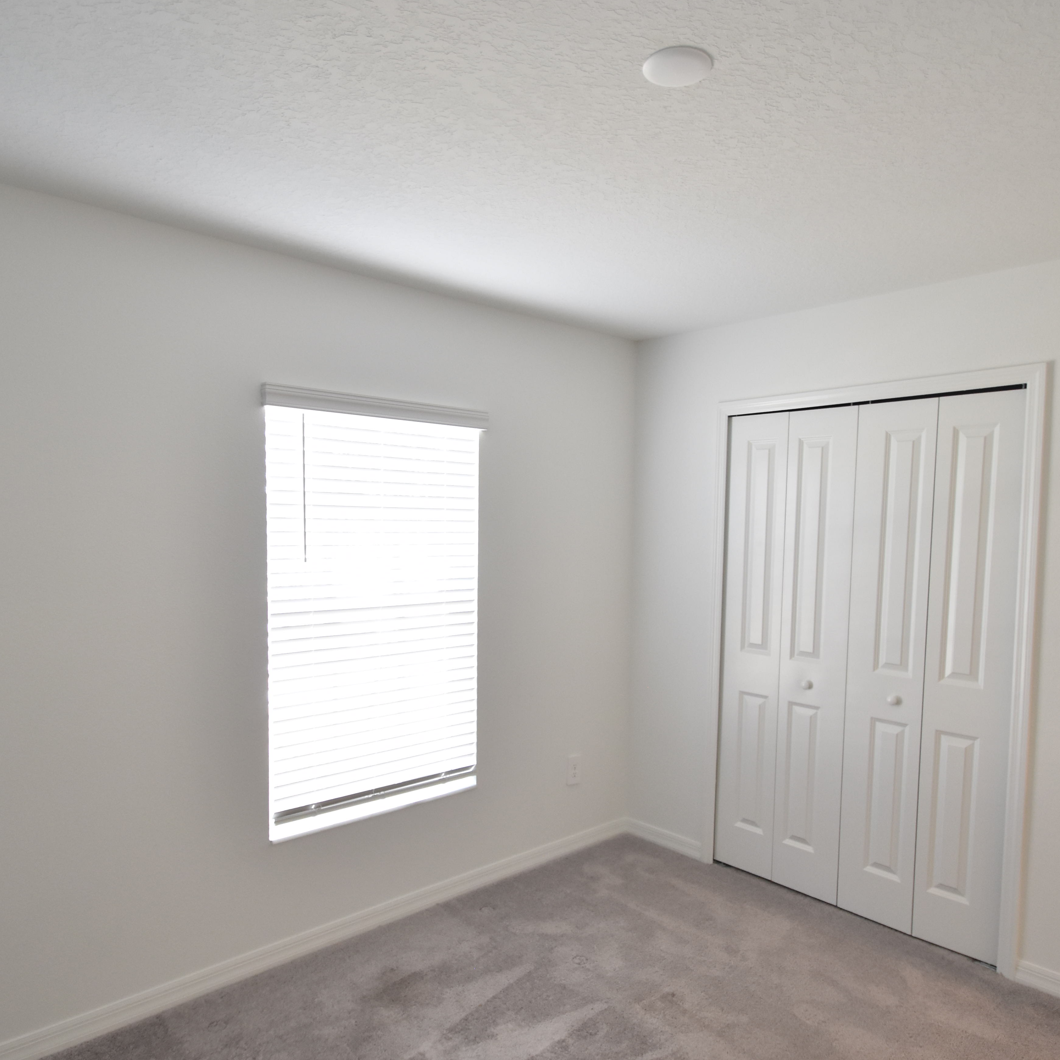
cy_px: 577
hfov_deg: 69.6
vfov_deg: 69.5
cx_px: 563
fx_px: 762
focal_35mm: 22
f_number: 3.5
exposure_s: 1/45
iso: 800
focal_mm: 10
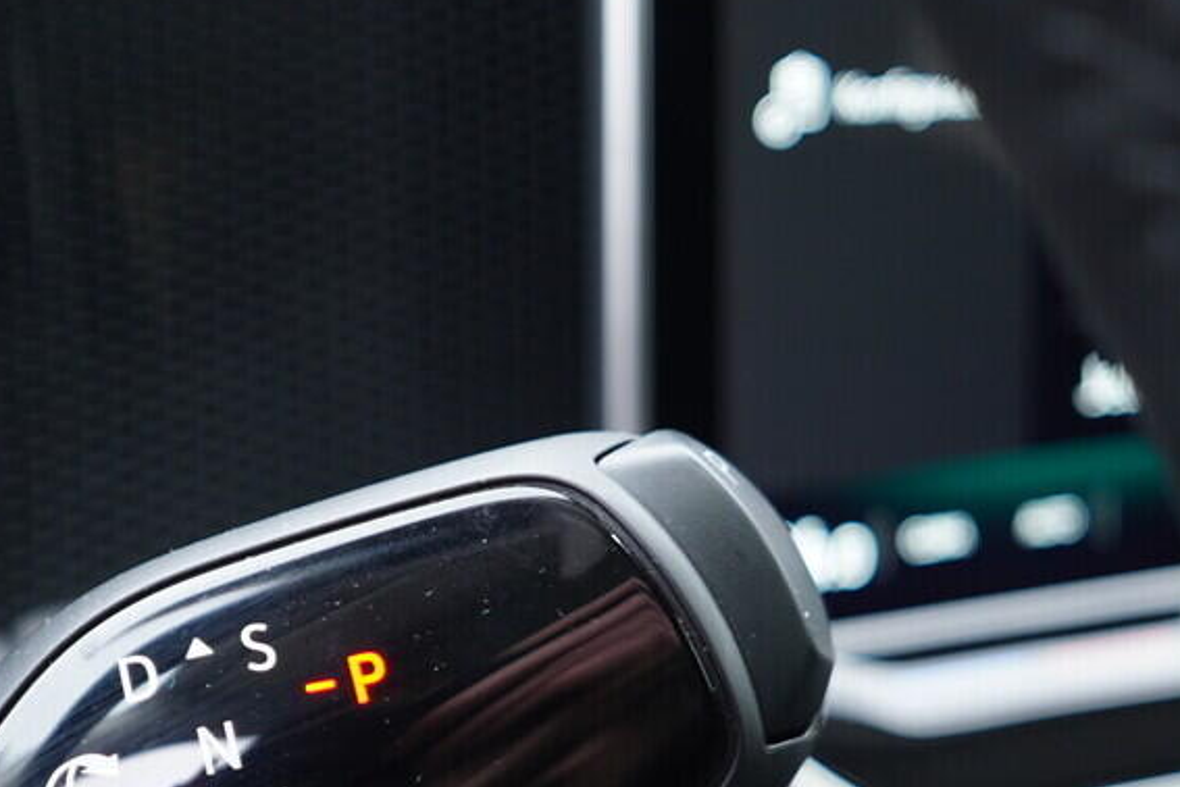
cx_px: 306
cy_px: 699
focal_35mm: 65
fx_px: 2130
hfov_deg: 30.5
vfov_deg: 20.5
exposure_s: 1/40
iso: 400
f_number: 2.8
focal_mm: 24
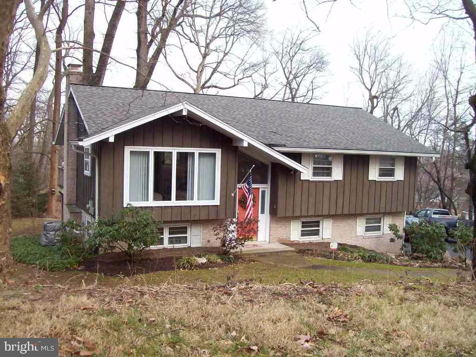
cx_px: 238
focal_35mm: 36
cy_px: 178
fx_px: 495
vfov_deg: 39.7
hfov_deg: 51.4
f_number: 2.7
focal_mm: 6
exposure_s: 1/278
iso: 80
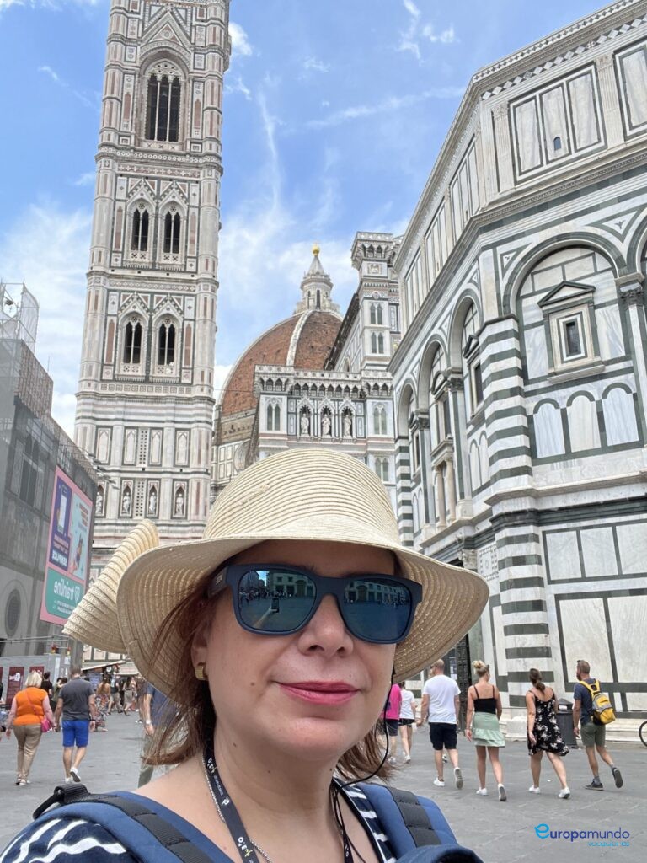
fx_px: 748
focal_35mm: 30
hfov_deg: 46.8
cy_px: 432
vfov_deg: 60.0
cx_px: 324
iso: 32
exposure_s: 1/360
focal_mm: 2.71
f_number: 2.2
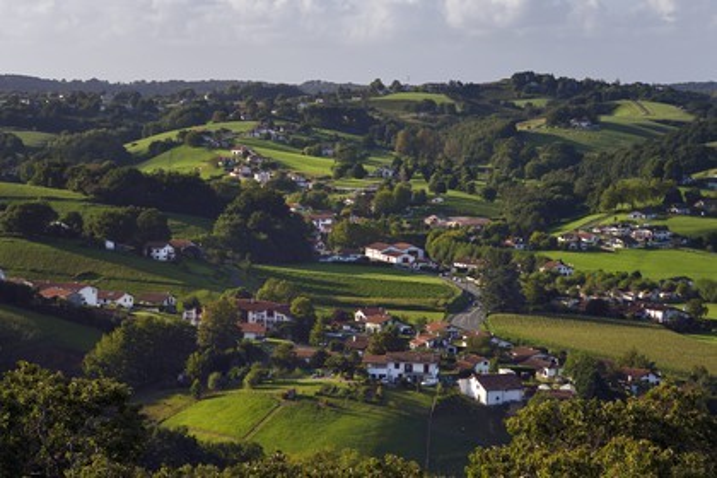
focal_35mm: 110
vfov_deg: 12.5
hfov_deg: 18.6
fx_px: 2191
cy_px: 239
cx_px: 358
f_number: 10
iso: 200
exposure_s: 1/250
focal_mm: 110
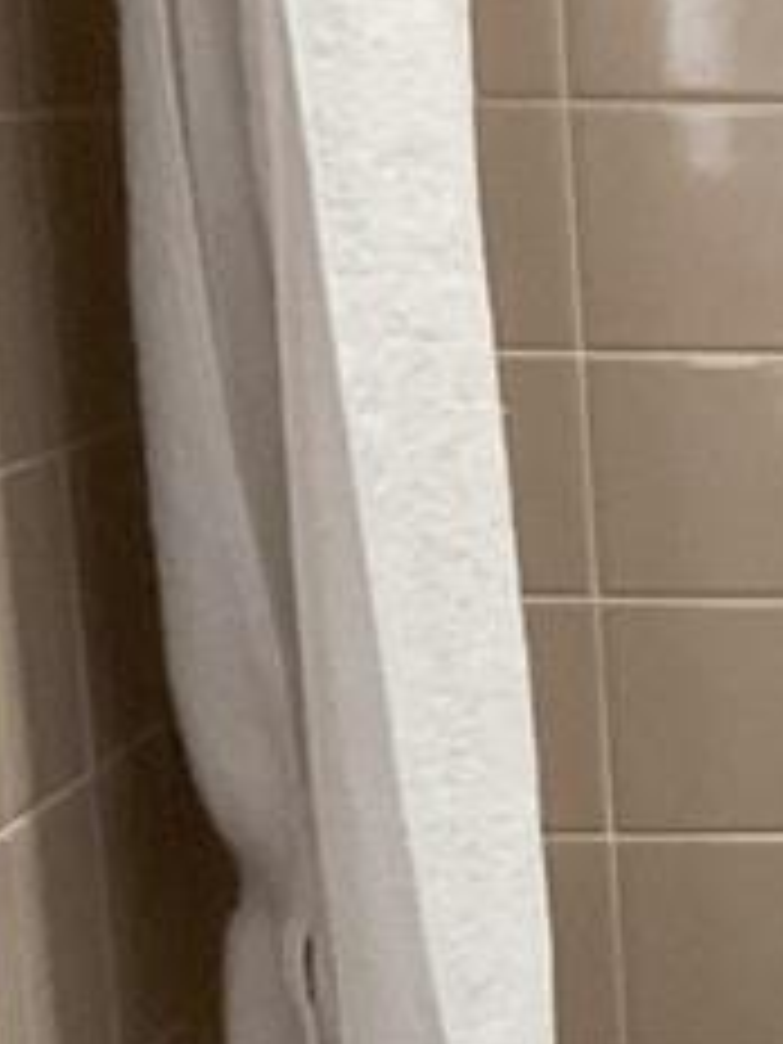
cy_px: 1242
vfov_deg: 12.8
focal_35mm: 150
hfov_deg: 9.2
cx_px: 1683
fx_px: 4524
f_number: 1.8
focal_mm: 3
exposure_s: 1/30
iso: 250
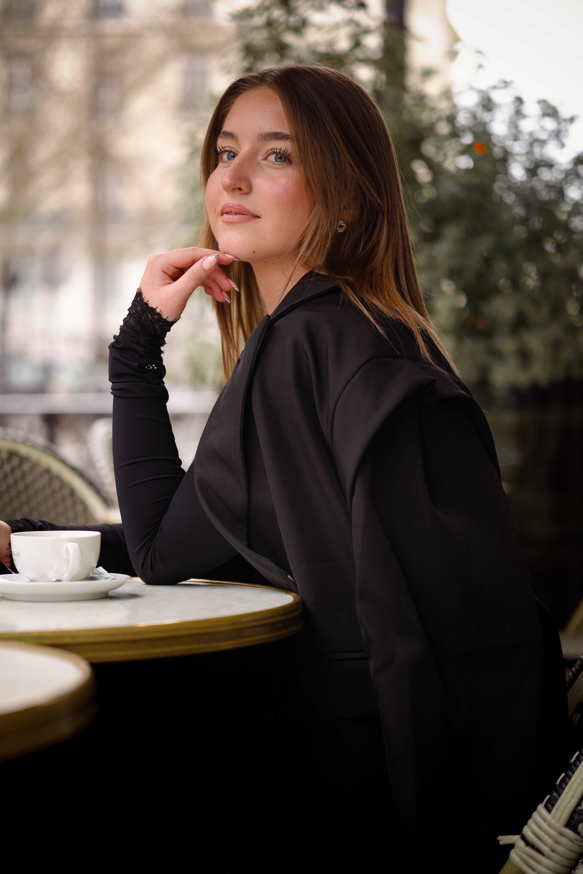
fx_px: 2040
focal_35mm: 84
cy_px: 437
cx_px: 292
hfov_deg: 16.3
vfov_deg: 24.2
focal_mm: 56
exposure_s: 1/160
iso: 100
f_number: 2
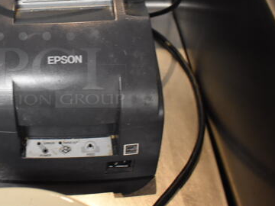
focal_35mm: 44
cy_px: 67
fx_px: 350
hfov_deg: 40.8
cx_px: 47
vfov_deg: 32.6
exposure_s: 1/125
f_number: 3.5
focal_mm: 18
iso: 2500
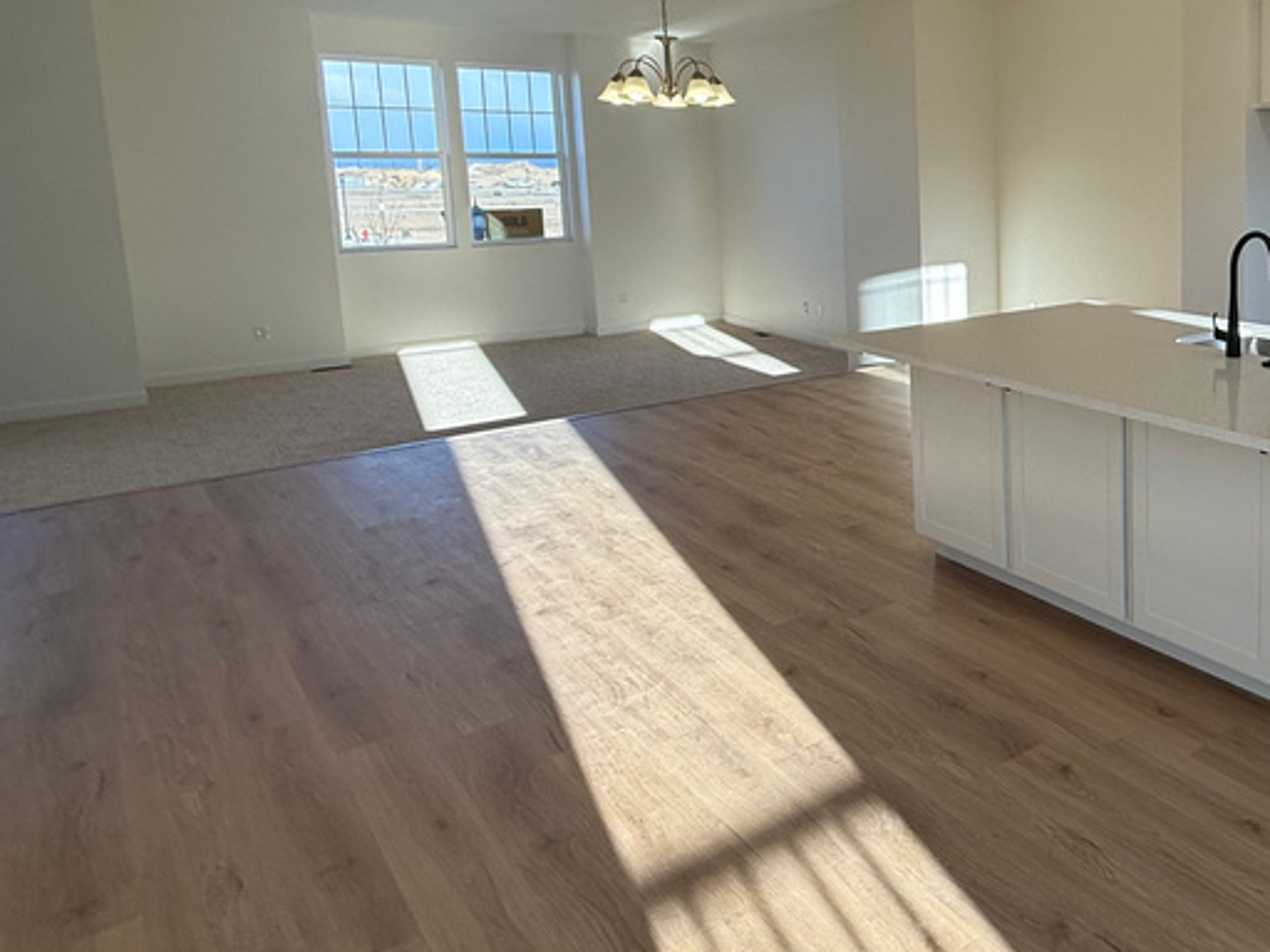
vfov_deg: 48.5
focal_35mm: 28
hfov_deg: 52.0
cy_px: 285
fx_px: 1027
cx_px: 1240
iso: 64
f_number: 2.2
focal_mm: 2.22
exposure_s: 1/150
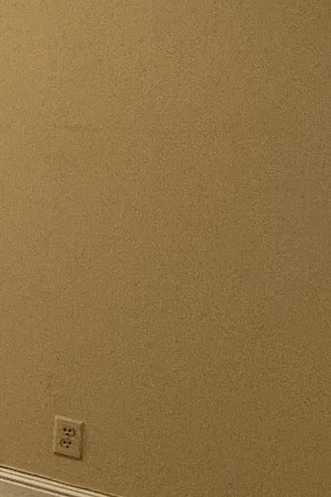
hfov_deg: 12.3
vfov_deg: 30.5
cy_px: 129
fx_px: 896
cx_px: -596
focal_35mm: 65
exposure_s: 1/120
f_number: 2.2
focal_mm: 2.22
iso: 125
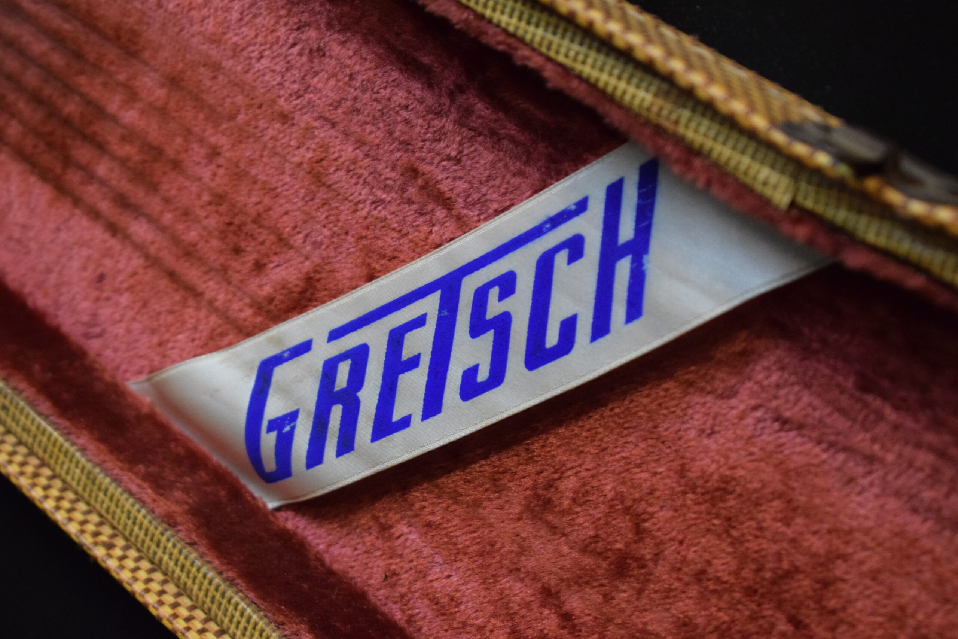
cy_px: 320
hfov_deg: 24.6
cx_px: 479
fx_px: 2195
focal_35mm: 82
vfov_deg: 16.6
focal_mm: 55
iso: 3200
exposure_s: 1/60
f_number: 5.6
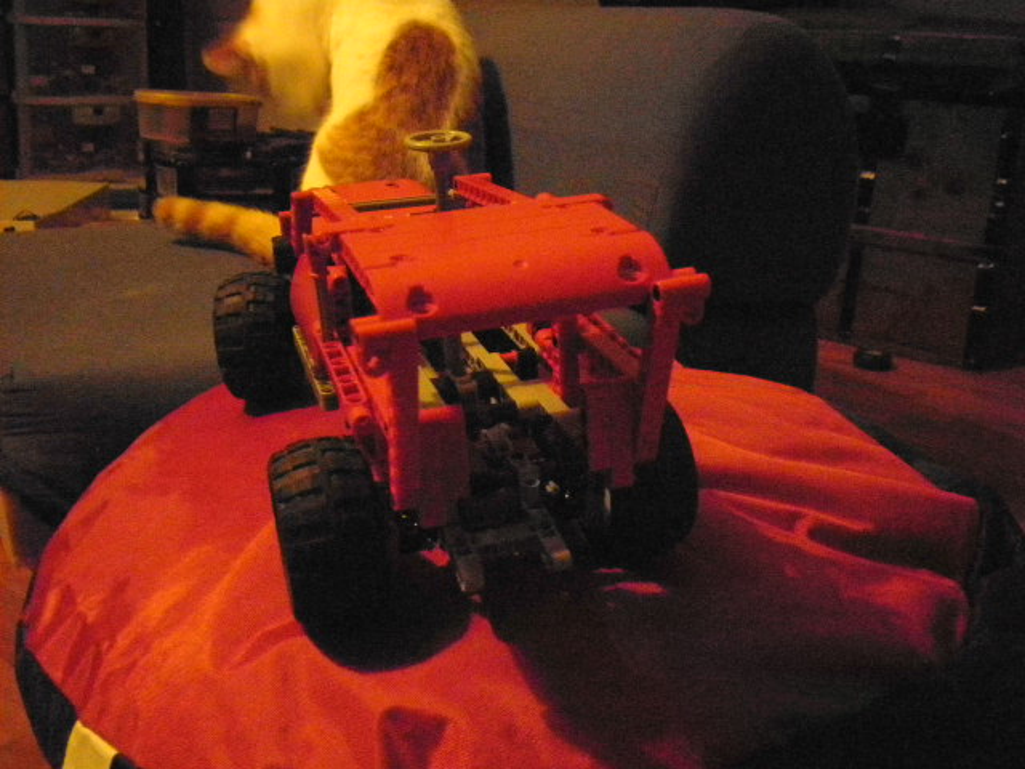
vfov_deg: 39.7
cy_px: 384
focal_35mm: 36
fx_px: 1066
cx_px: 512
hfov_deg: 51.4
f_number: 3.1
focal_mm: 6.4
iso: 1600
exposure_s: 1/8
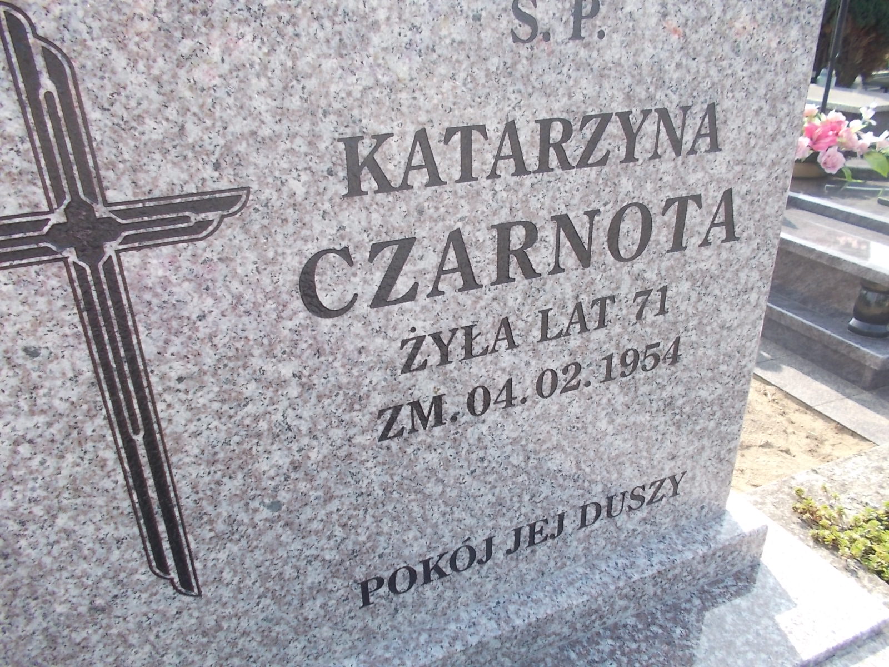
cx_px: 444
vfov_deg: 53.1
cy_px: 334
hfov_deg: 67.3
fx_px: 668
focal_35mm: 26
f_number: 3.2
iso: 80
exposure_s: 1/250
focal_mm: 4.6
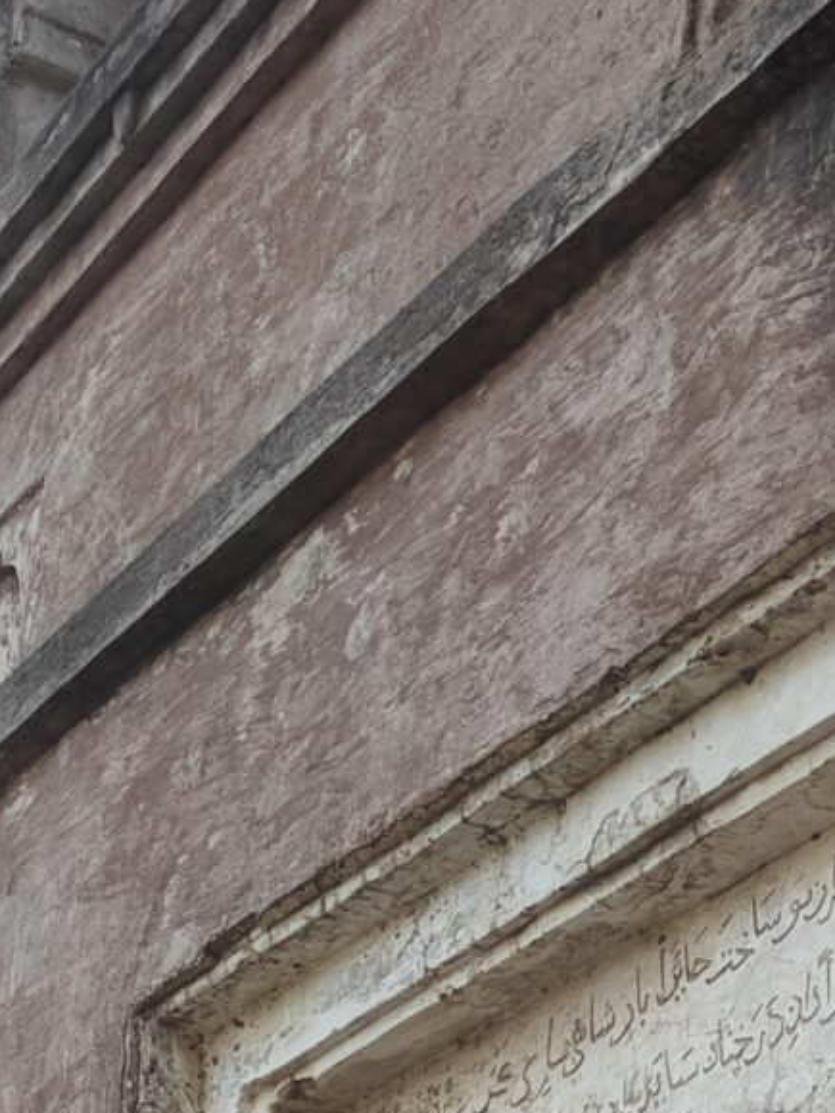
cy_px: 1863
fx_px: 3409
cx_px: 321
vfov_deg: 16.3
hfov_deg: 14.0
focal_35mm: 106
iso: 50
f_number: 1.8
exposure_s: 1/1649
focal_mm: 5.59
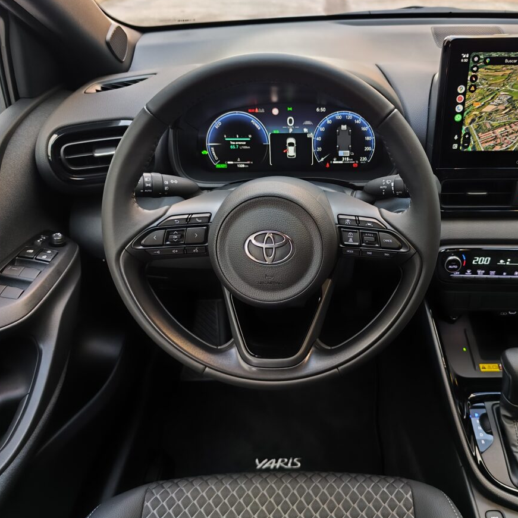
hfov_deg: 56.5
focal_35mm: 28
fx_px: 474
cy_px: 260
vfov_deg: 57.3
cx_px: 329
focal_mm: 7.01
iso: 4766
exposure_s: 1/33.3
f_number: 1.69
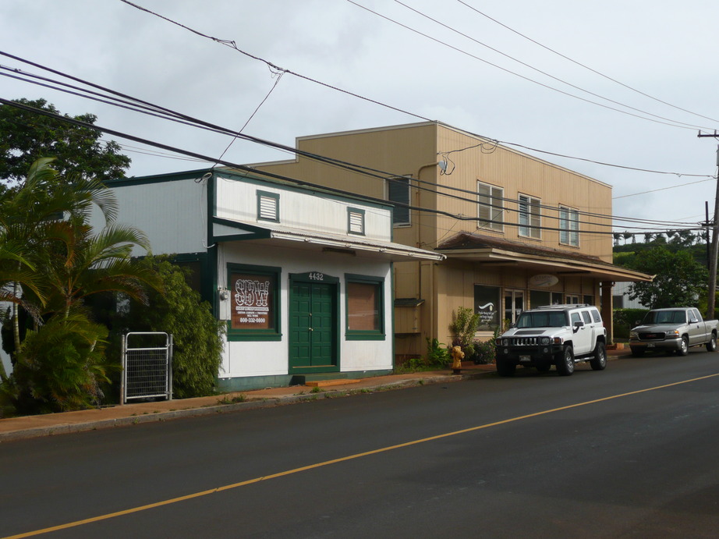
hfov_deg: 34.9
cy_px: 270
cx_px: 360
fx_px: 1142
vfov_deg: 26.5
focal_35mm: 55
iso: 100
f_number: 4.3
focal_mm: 9.1
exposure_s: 1/500
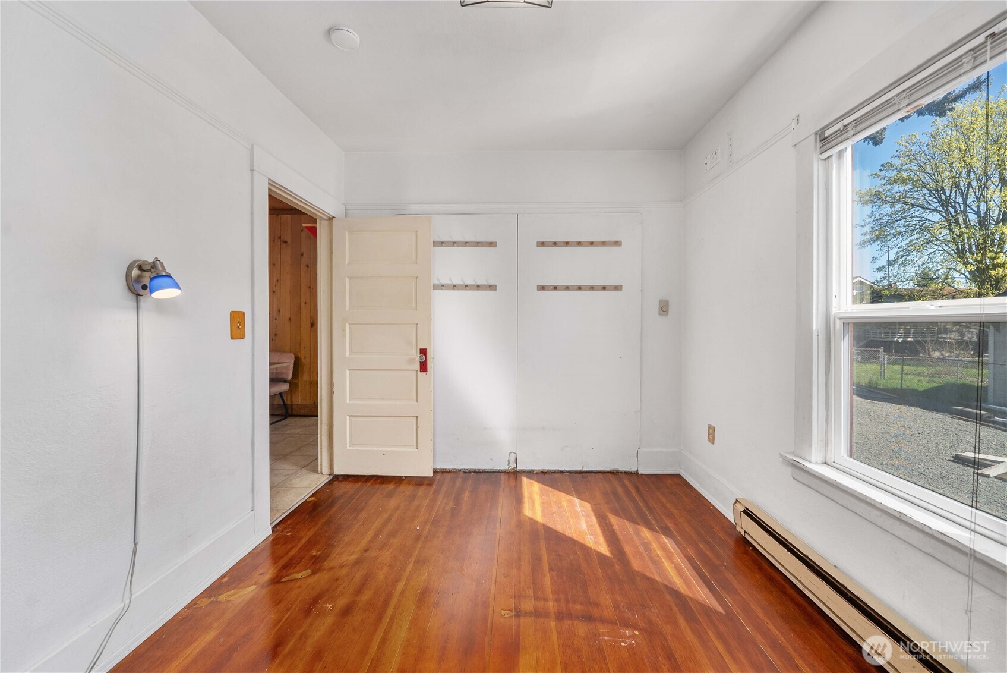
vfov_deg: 90.1
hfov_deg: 112.6
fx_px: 336
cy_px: 336
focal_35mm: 12
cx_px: 504
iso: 1000
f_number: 6.3
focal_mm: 12
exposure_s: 1/30
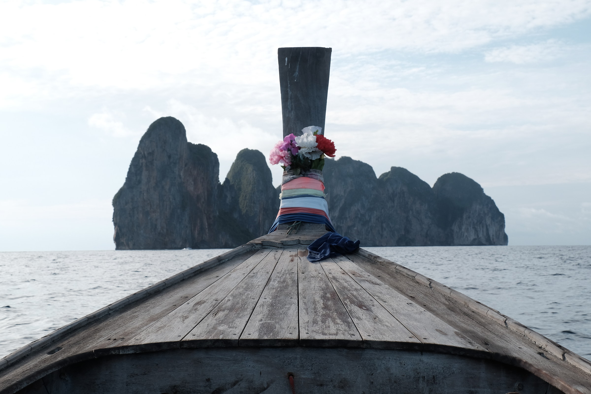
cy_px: 197
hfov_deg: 40.3
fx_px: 804
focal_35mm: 49
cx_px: 296
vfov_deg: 27.5
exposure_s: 1/200
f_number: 14
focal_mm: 32.6
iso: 400
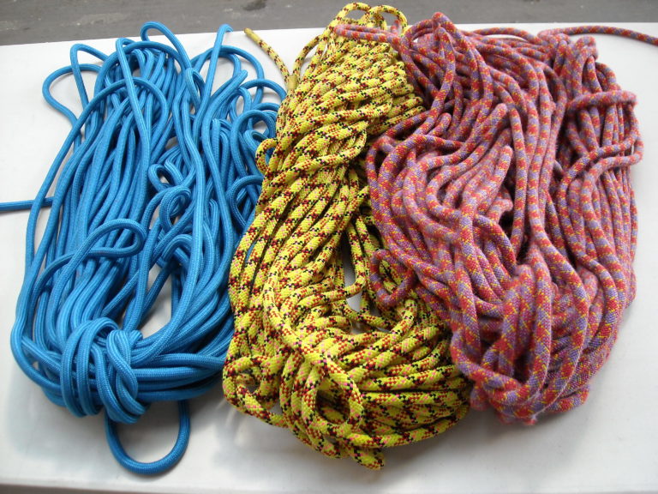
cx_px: 329
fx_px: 665
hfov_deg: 52.6
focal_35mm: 35
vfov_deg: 40.7
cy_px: 247
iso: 147
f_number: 2.8
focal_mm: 5.7
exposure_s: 1/184
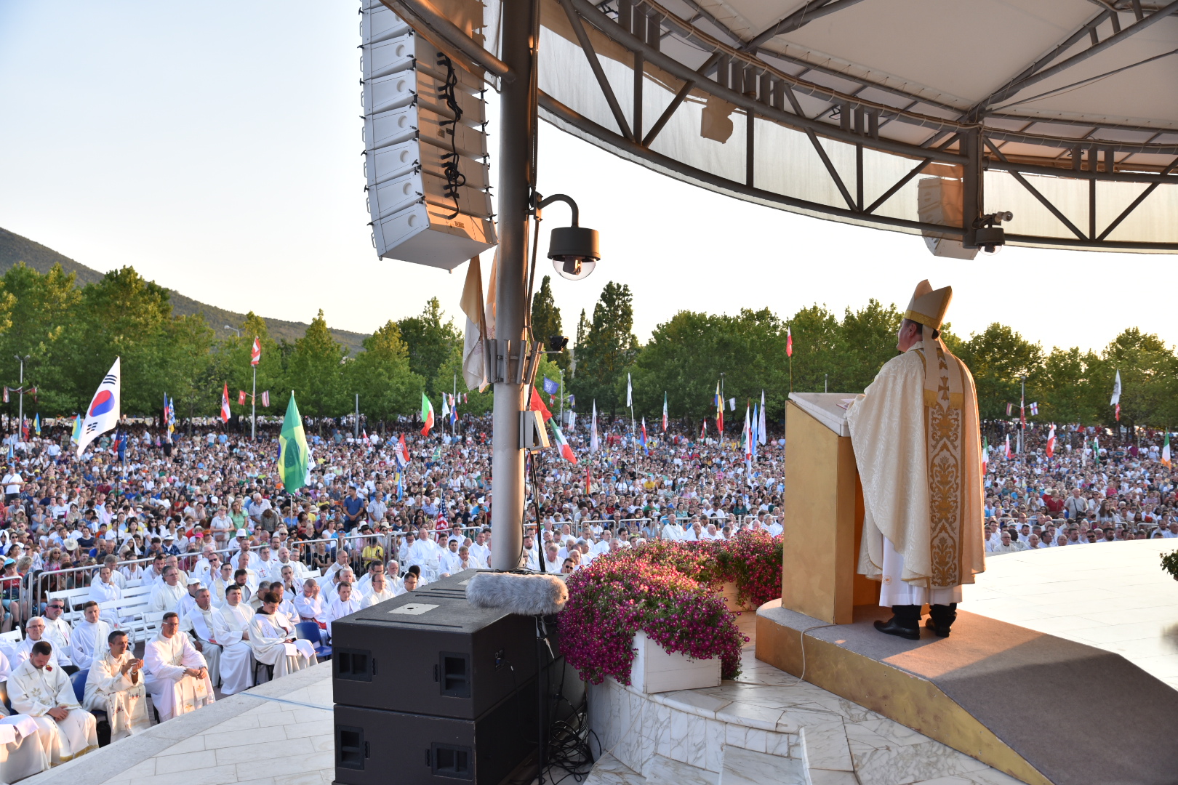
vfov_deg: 43.6
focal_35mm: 30
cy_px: 392
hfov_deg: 61.9
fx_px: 982
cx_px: 589
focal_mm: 30
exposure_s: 1/500
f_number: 4.5
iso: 400
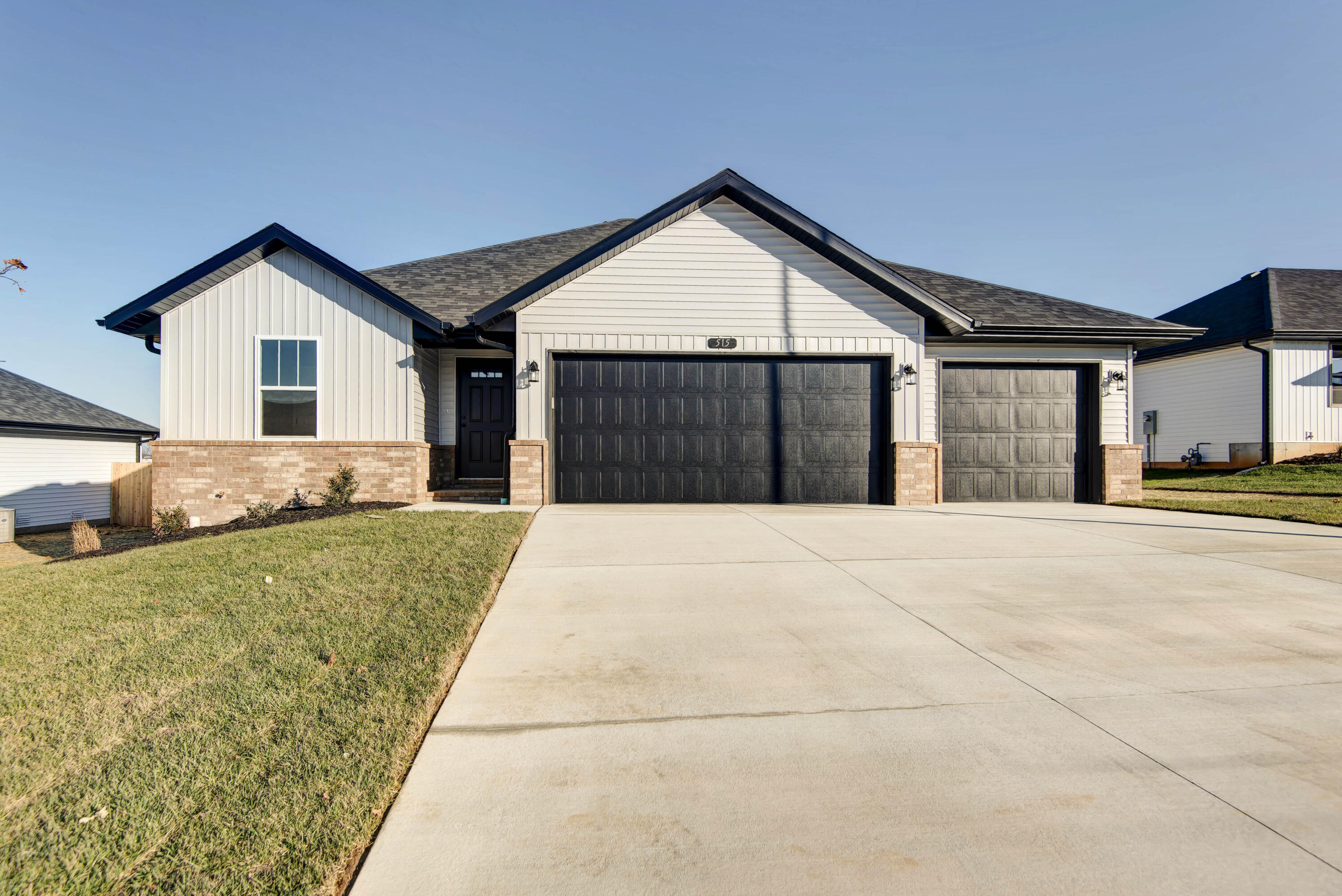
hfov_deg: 90.0
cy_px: 448
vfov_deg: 67.4
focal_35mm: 18
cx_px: 671
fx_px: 671
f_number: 6.3
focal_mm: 18
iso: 100
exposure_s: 1/800
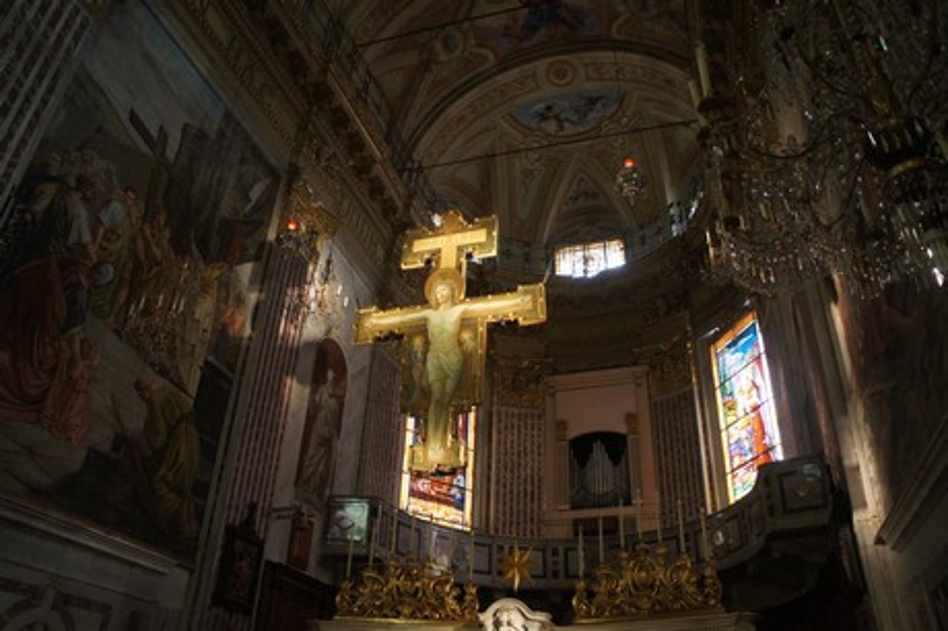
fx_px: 710
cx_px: 474
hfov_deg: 67.4
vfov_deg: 47.9
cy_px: 316
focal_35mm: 27
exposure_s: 1/60
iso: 1600
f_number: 3.5
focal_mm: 18
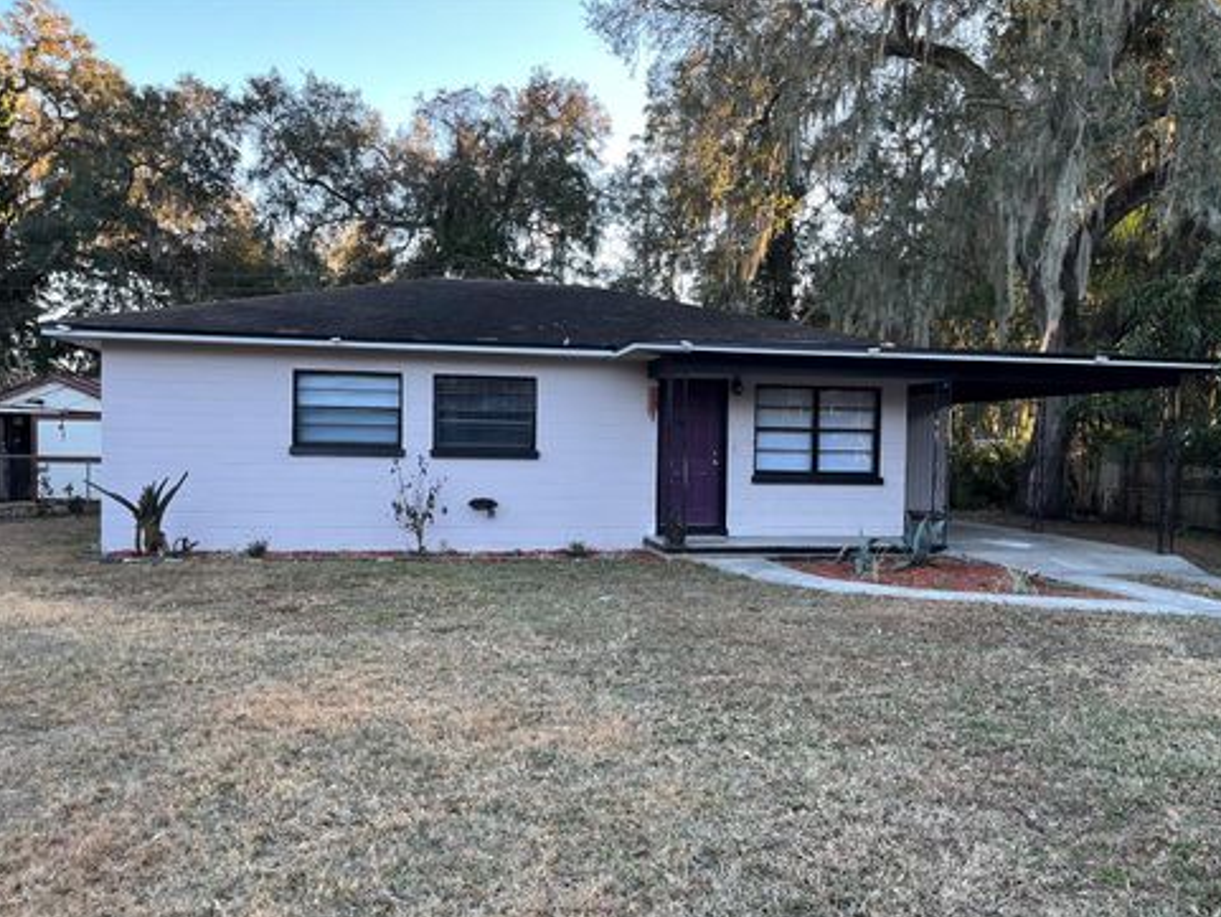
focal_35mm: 27
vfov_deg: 51.4
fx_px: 953
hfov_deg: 65.3
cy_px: 471
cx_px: 624
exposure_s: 1/122
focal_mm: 5.1
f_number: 1.6
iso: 40
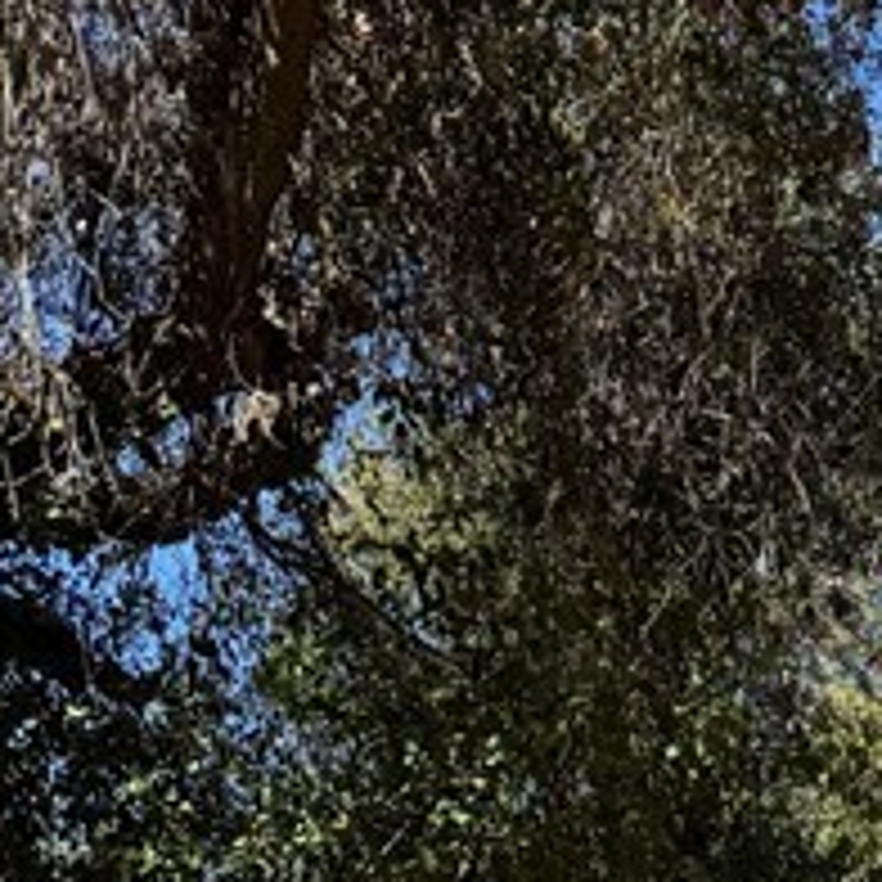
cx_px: 999
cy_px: 2272
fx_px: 3200
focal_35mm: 111
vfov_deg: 11.9
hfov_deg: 15.2
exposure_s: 1/2506
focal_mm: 6.76
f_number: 1.78
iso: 80
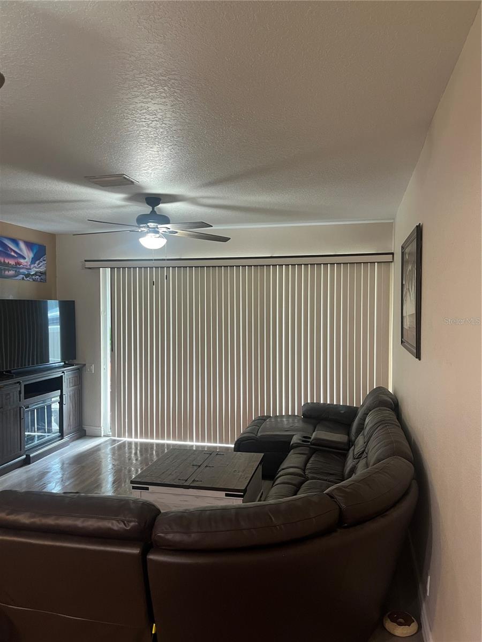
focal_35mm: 26
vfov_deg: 67.3
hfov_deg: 53.1
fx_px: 483
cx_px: 241
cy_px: 321
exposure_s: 1/60
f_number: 1.6
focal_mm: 5.1
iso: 200
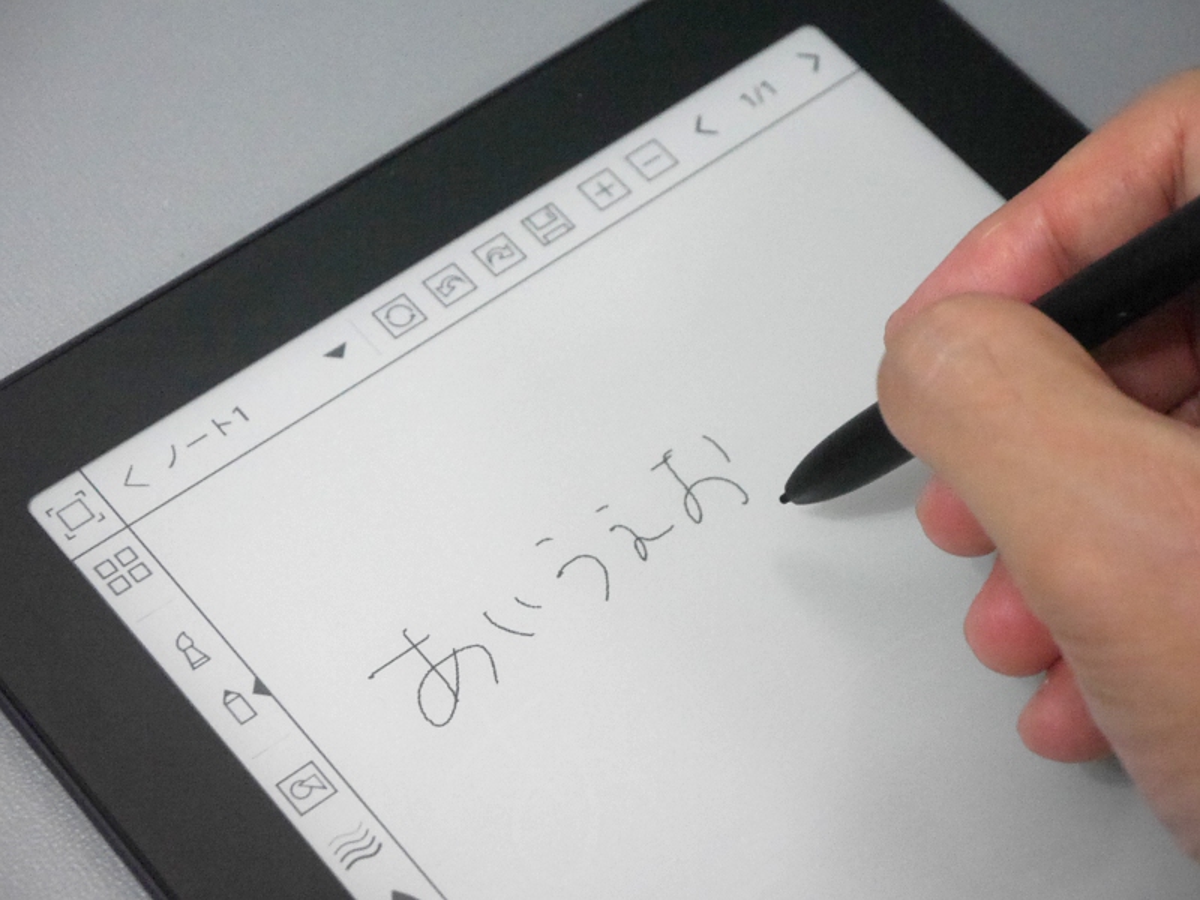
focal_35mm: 84
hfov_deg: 23.3
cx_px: 600
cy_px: 450
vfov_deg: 17.6
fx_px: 2912
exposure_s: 1/80
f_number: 5.6
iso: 2500
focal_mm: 42
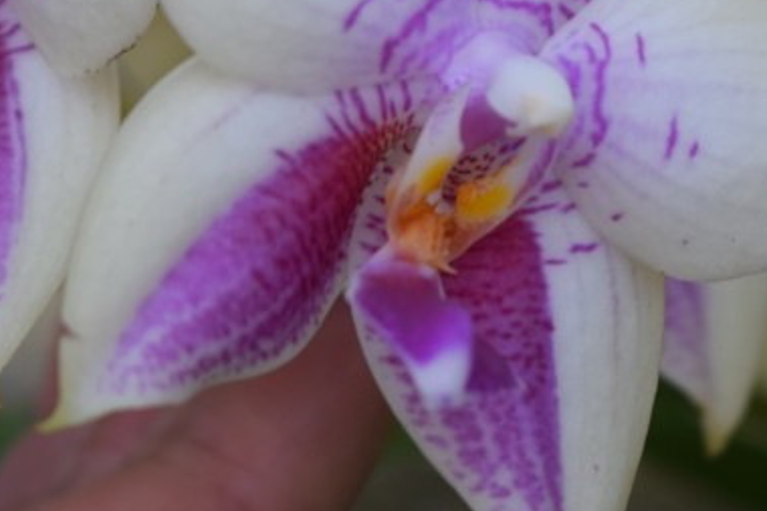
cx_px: 470
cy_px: -83
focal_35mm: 222
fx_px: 4735
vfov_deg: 6.1
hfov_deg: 9.3
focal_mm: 55
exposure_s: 1/100
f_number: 5.6
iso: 400
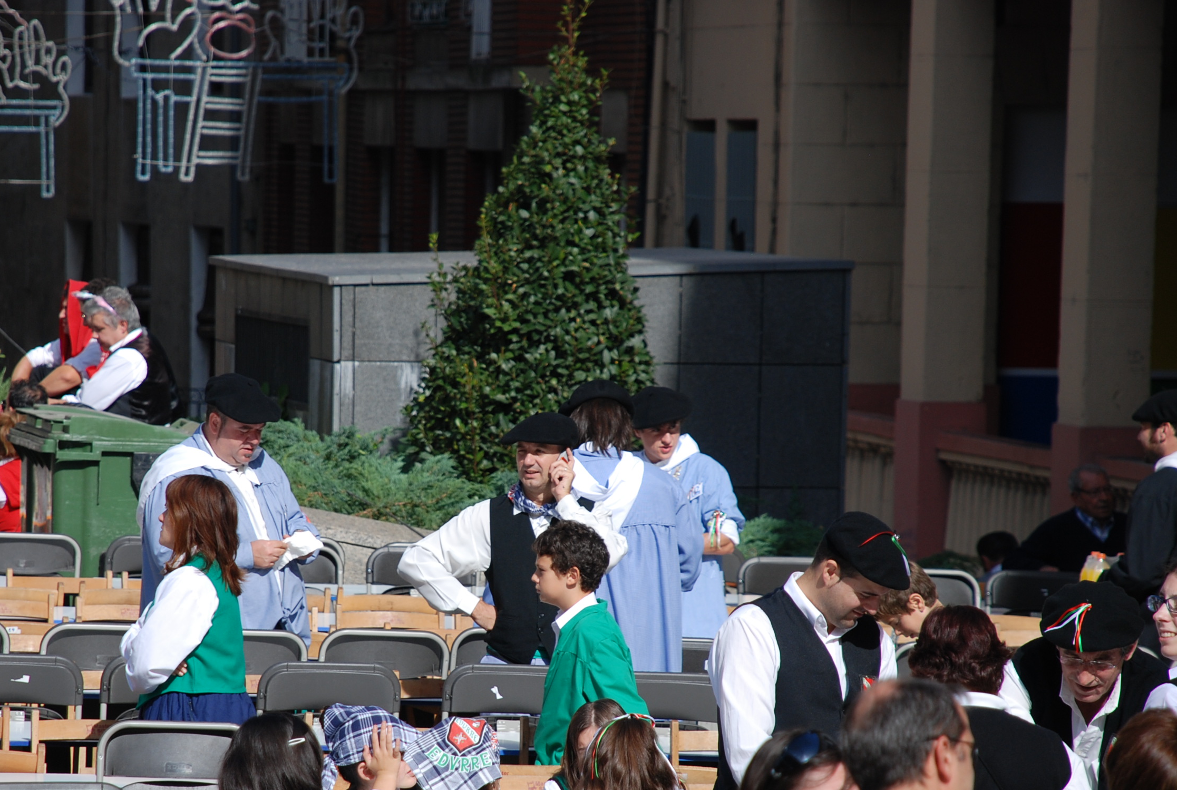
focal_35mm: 263
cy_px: 501
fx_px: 8605
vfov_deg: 5.3
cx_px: 457
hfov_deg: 7.8
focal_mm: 135
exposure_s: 1/500
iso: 140
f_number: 5.6
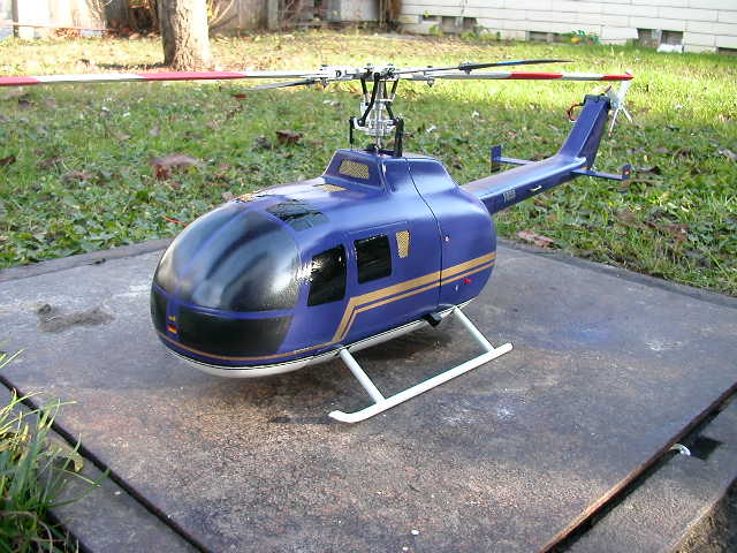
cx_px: 368
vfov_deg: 38.7
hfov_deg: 50.1
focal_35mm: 37
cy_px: 276
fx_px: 788
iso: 100
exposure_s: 1/85.2
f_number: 2.7
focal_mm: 5.6
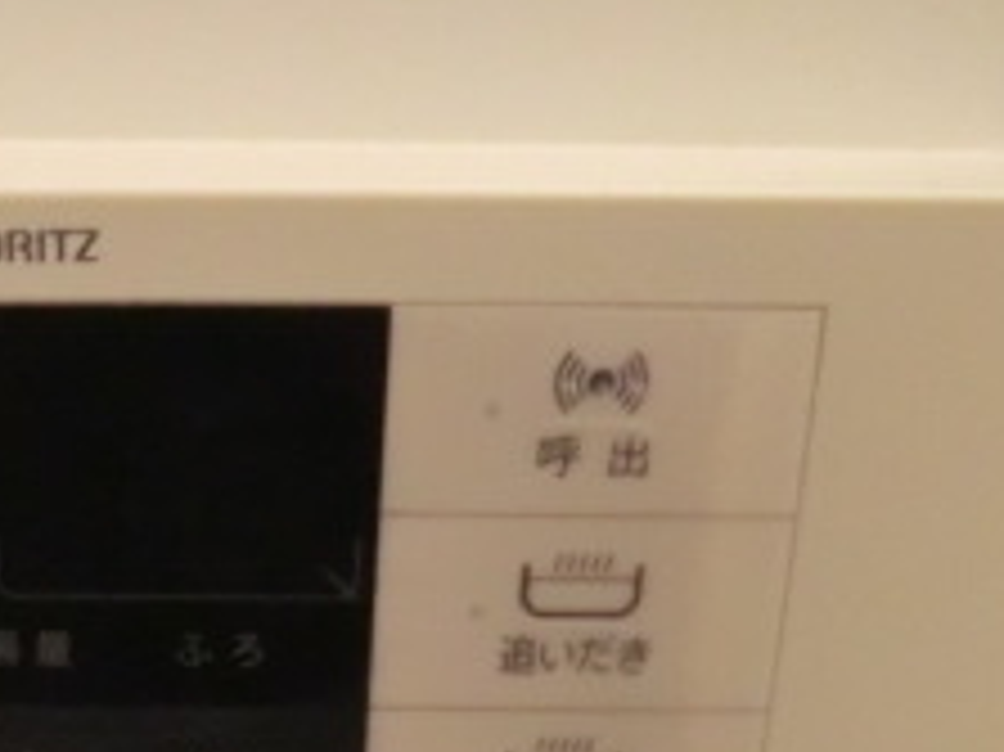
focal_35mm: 69
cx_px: 41
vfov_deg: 20.6
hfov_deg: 26.9
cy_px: 738
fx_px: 2000
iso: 800
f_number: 3.2
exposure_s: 1/25
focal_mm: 4.3
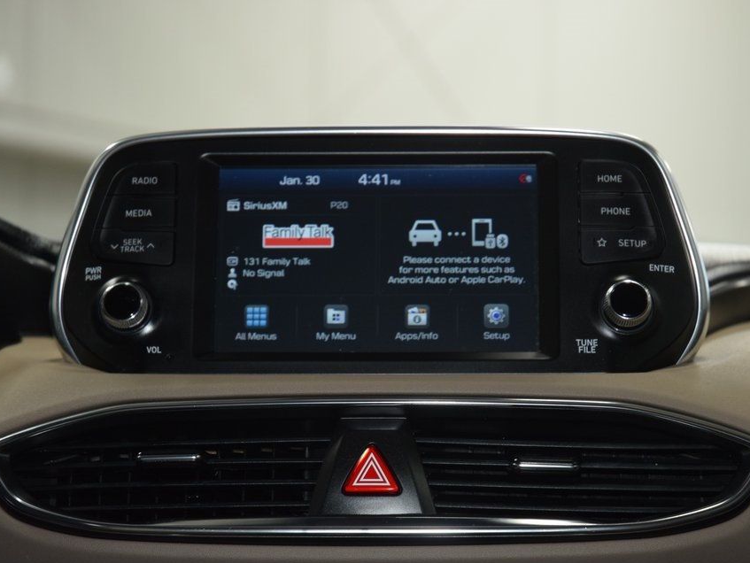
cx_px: 389
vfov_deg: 12.2
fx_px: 2644
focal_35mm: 122
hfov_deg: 16.1
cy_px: 287
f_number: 4.5
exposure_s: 1/60
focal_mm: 70
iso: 1000
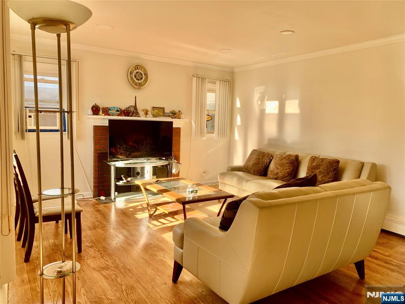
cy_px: 152
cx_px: 202
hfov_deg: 67.3
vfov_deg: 53.1
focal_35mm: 26
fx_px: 304
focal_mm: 4.25
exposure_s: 1/121
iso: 50
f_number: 1.8
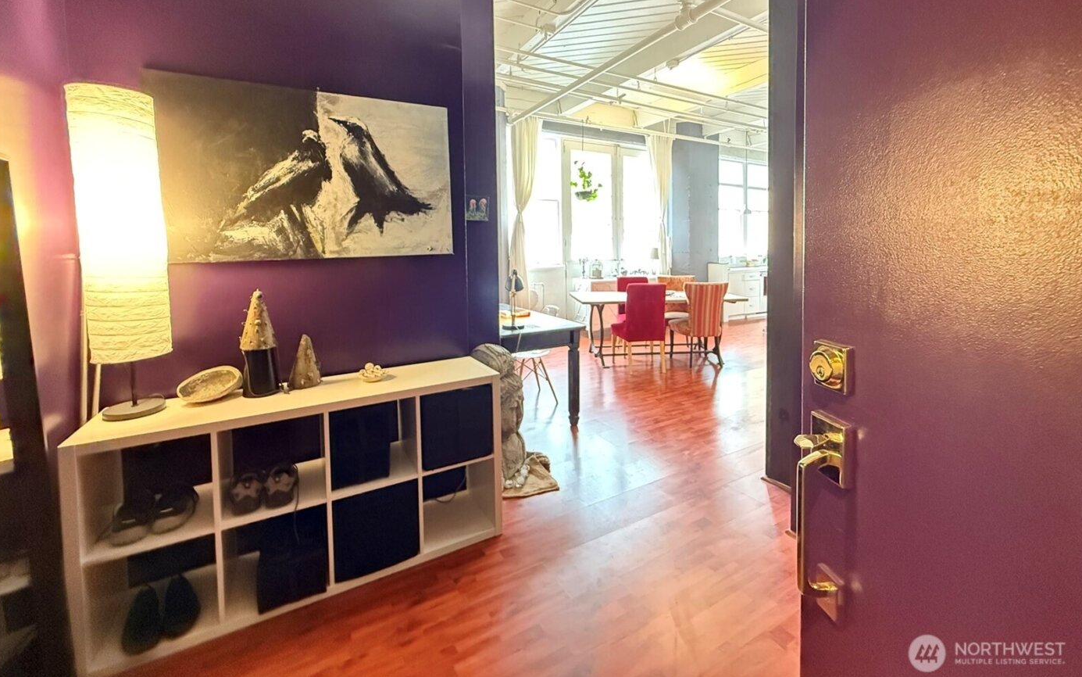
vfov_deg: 74.0
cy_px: 270
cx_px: 539
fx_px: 442
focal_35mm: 15
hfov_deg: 101.5
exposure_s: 1/30
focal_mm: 2.22
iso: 1600
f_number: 2.2
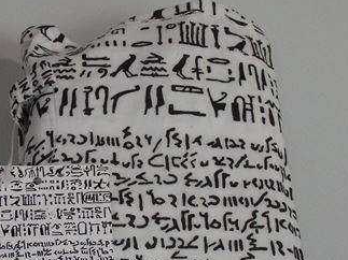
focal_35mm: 107
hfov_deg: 18.4
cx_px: 163
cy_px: 229
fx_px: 1075
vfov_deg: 13.7
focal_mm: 9.8
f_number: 4.1
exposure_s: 1/200
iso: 400
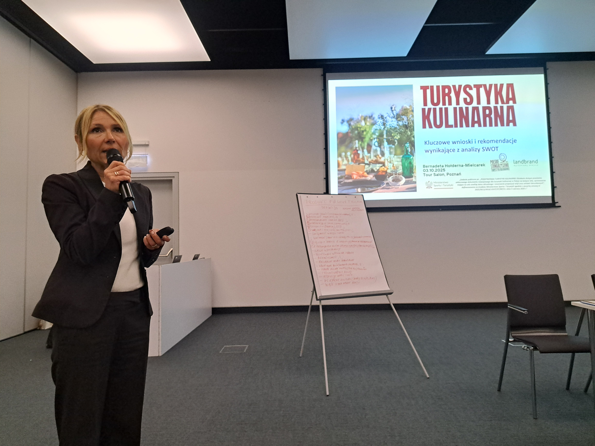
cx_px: 298
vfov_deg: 56.8
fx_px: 413
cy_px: 223
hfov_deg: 71.6
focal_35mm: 24
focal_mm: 5.23
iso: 500
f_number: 1.8
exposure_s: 1/60
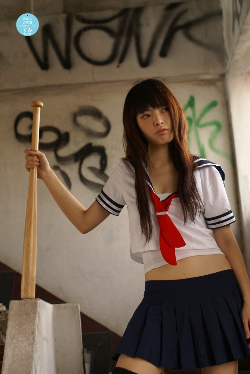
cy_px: 187
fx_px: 779
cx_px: 125
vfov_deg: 27.0
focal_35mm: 75
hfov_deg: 18.2
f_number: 2.8
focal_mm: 50
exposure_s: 1/125
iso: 100
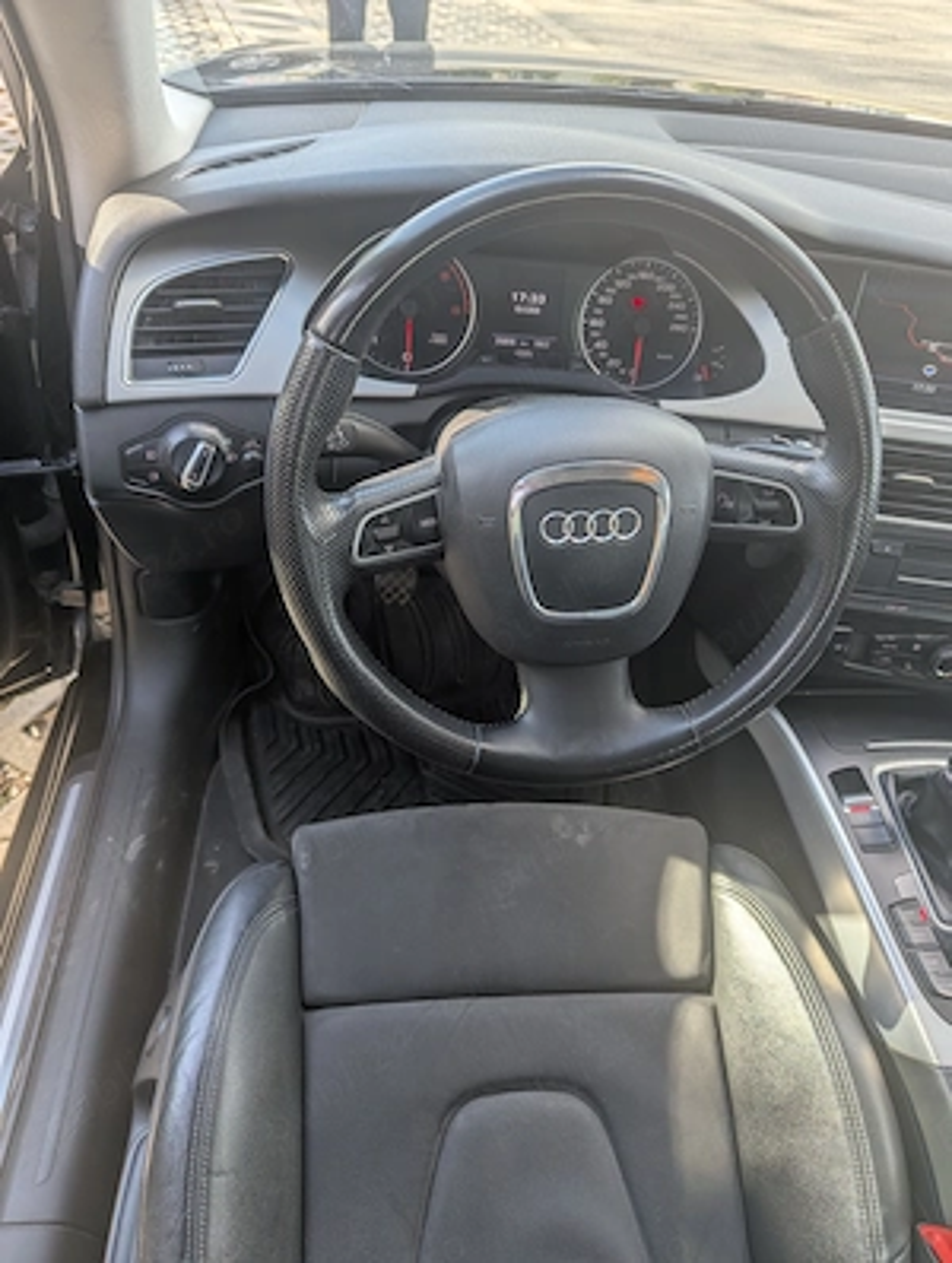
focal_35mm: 24
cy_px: 632
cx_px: 476
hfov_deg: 57.0
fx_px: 877
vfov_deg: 71.5
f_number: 1.85
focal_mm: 6.81
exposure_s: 1/165
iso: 41
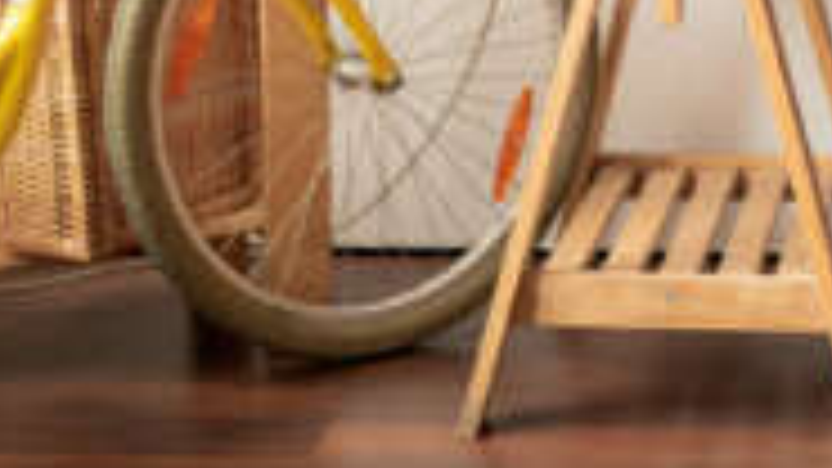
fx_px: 3000
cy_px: -230
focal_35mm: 136
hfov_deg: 15.7
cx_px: 702
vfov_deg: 8.7
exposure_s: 1/160
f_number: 2.8
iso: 640
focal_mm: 50
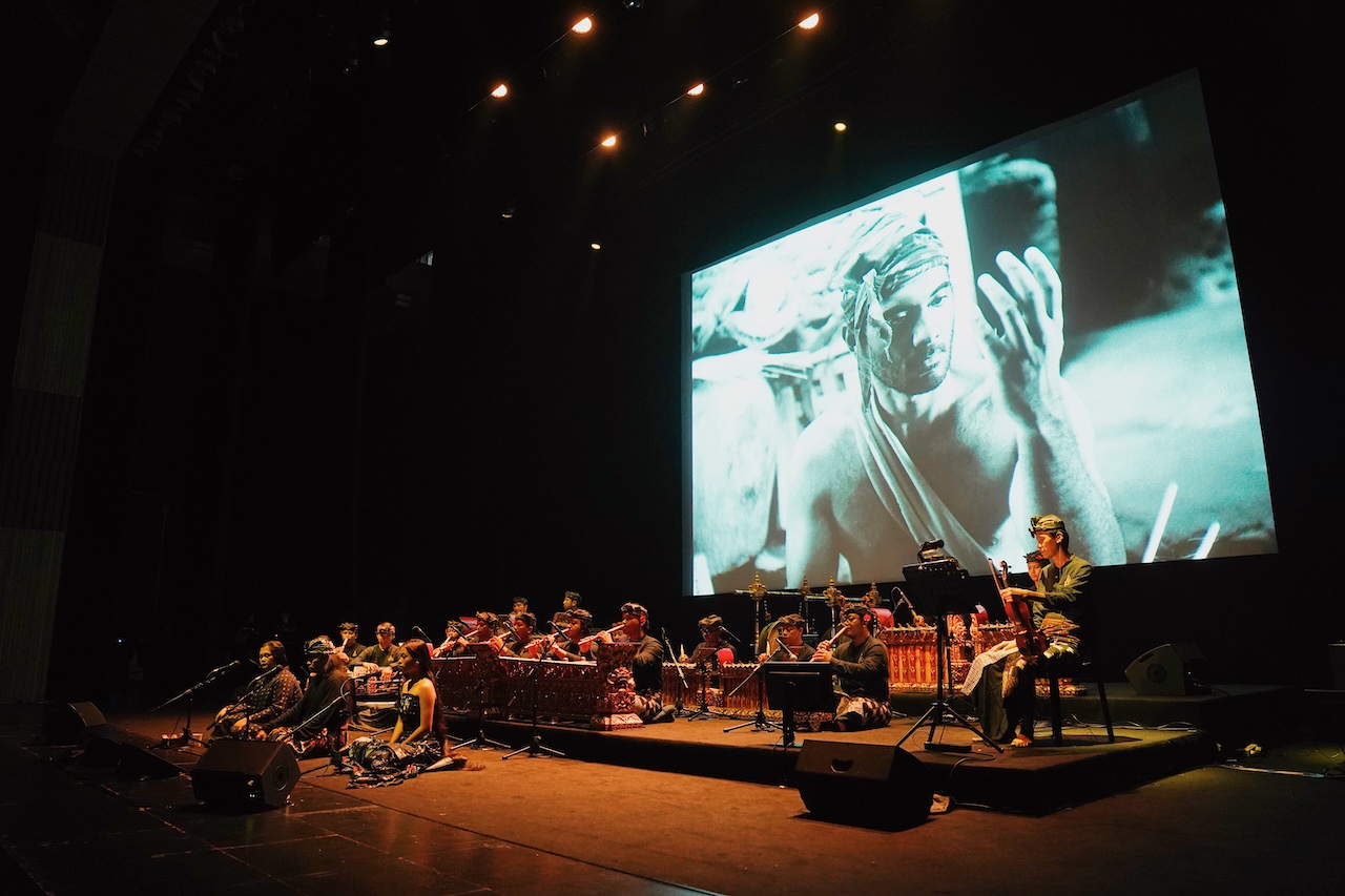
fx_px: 896
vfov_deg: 53.1
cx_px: 672
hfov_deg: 73.8
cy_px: 448
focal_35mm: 24
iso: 3200
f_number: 2.8
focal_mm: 24
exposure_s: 1/30
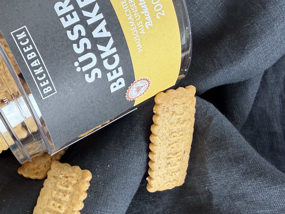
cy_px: 122
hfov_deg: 46.3
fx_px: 321
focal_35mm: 39
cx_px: 74
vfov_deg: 36.8
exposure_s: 1/50
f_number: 2.2
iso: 200
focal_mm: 2.22
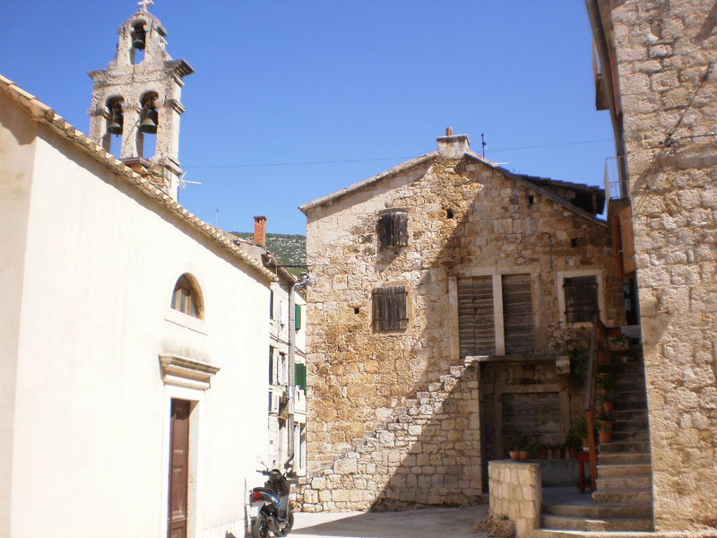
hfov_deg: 49.0
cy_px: 269
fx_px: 787
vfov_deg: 37.7
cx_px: 358
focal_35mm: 38
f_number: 4.6
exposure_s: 1/800
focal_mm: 6.3
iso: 100
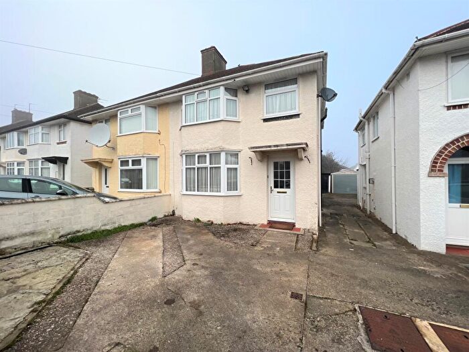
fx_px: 176
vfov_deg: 89.9
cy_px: 176
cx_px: 234
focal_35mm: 13
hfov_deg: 106.2
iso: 32
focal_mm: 1.57
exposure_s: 1/699
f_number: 1.8
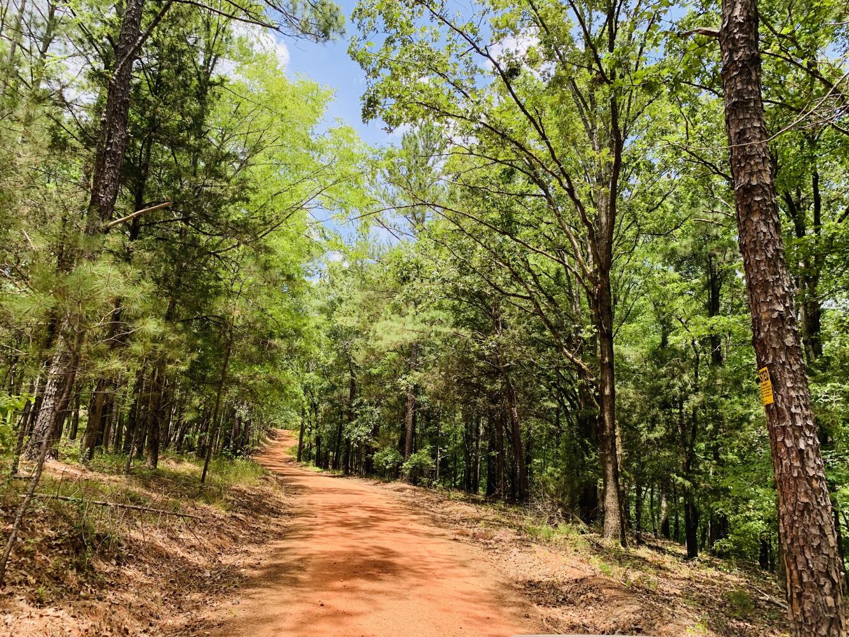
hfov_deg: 67.3
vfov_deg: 53.1
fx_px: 638
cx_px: 424
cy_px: 318
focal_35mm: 26
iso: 25
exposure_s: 1/490
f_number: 1.8
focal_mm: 4.25
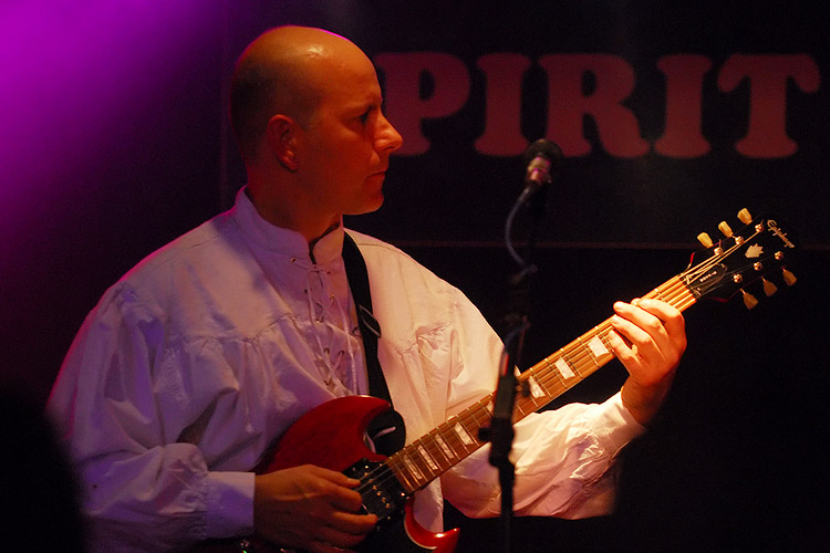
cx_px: 415
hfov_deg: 10.5
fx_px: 4495
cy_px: 276
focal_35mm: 195
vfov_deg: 7.0
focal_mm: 130
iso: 800
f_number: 3.2
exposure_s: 1/50
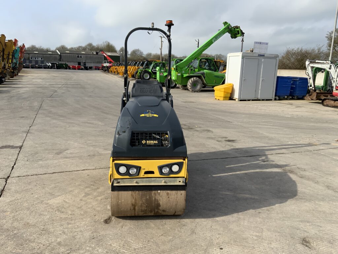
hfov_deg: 61.7
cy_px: 127
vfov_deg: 48.2
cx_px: 169
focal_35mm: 29
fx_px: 283
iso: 16
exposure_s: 1/1626
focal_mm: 3
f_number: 1.8
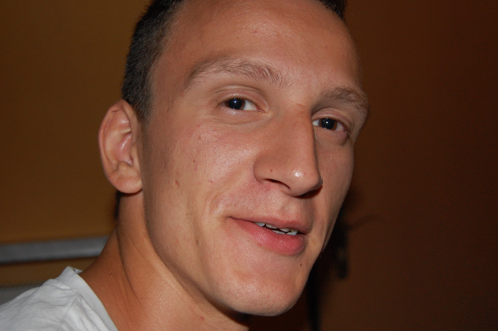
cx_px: 249
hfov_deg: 38.9
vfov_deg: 26.4
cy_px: 166
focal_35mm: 51
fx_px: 705
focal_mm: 34
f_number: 4.5
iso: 800
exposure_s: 1/160
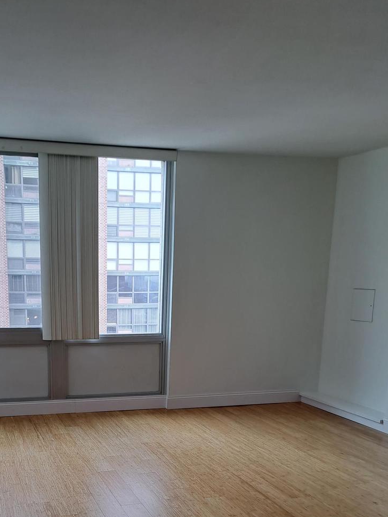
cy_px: 395
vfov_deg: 46.9
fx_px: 568
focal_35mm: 38
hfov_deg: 37.0
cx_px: 108
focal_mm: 5.23
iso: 50
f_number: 1.8
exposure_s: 1/120
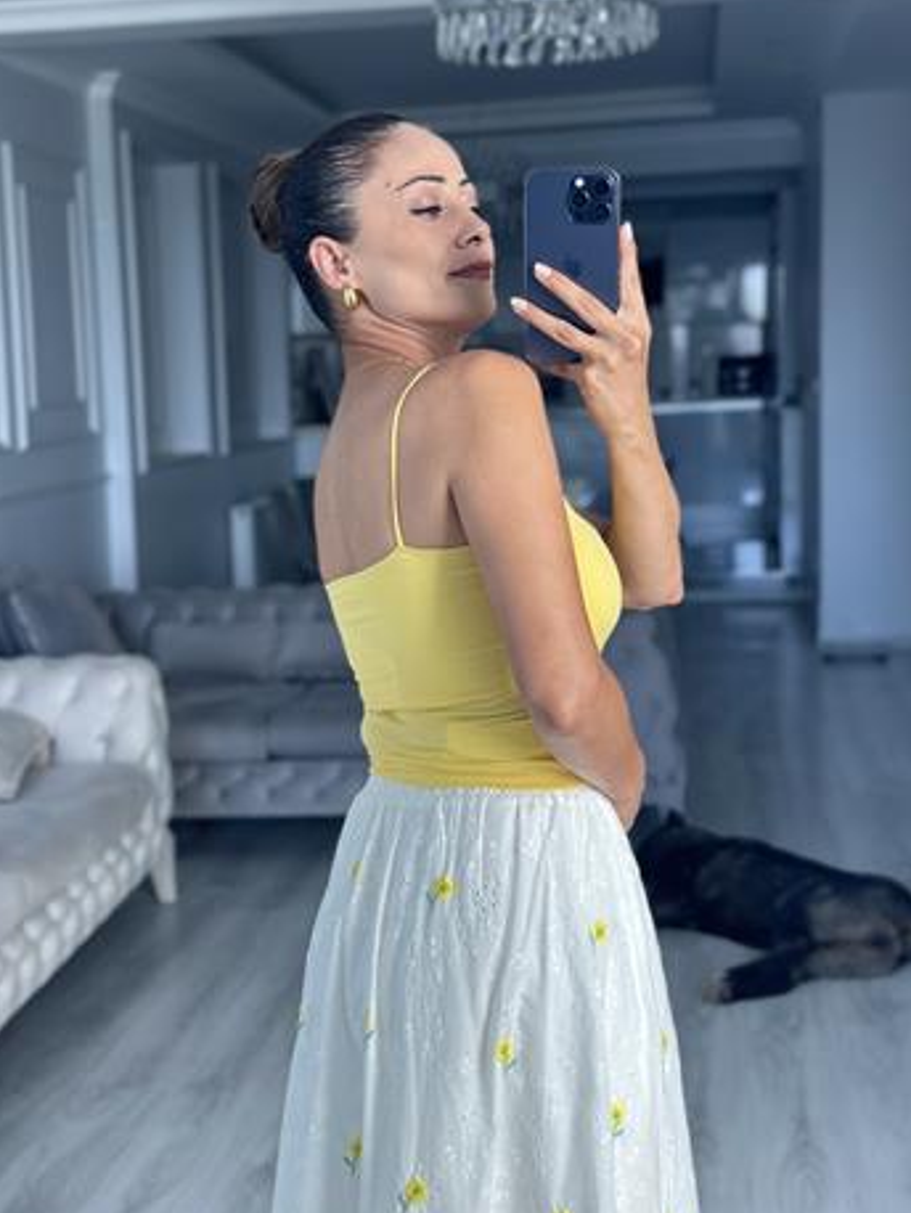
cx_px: 442
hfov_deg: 27.5
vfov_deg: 36.1
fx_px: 1858
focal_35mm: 53
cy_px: 556
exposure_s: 1/139
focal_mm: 6.86
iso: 125
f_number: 1.78
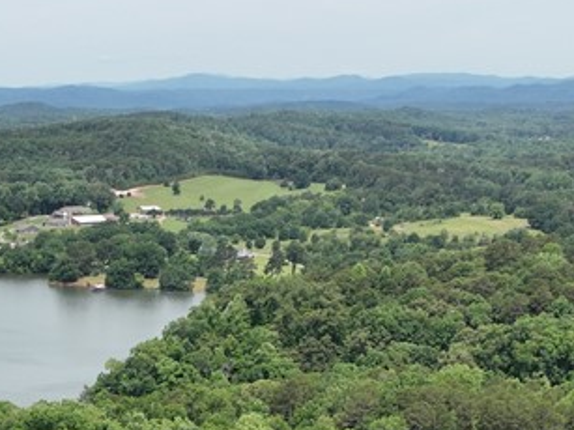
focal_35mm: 80
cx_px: -22
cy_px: 691
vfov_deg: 16.4
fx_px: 1326
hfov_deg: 23.2
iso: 120
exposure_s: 1/200
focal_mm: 12.29
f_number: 2.8
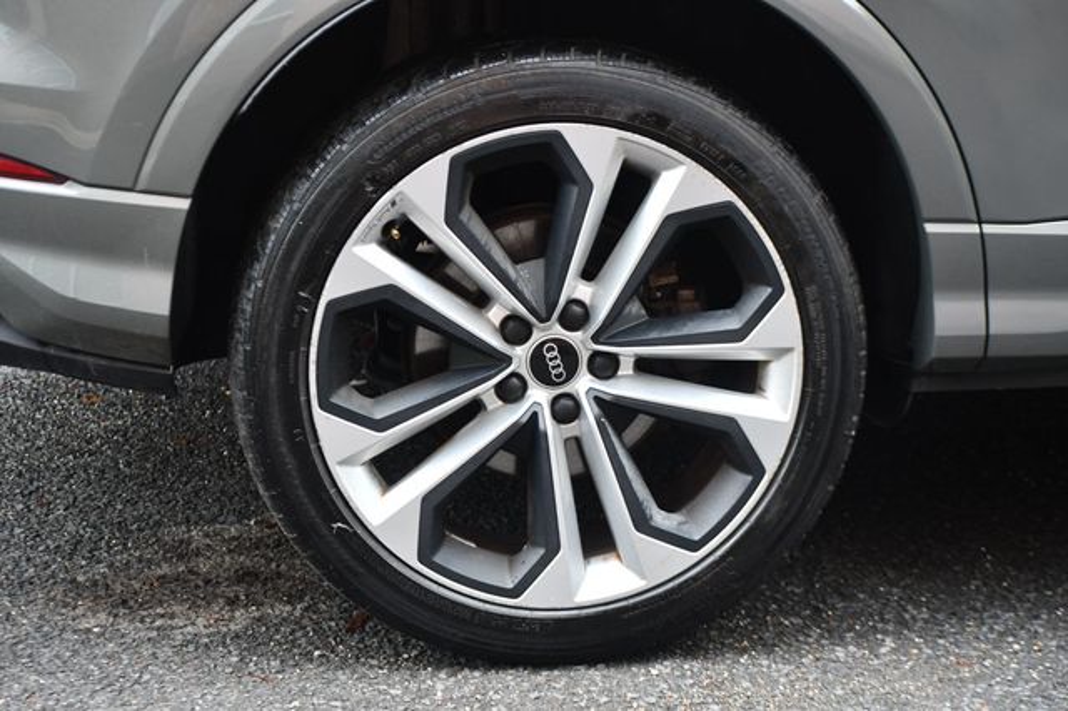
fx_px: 3113
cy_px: 356
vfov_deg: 13.0
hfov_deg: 19.5
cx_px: 534
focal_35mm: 105
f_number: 4.5
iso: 800
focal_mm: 70
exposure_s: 1/160
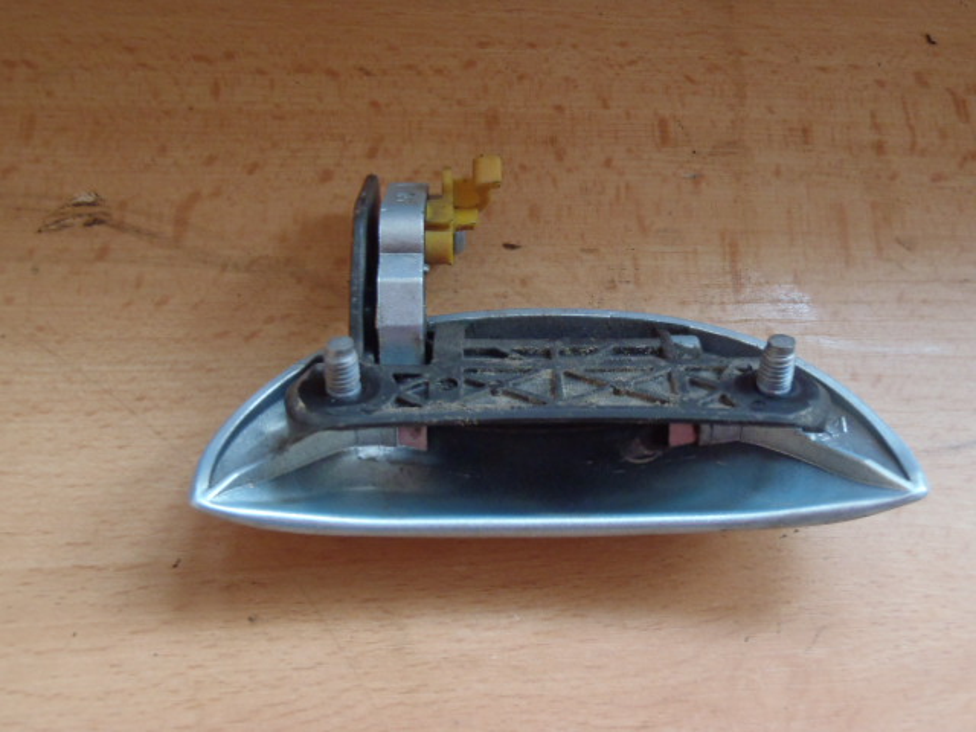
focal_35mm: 37
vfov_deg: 38.7
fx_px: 1043
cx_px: 488
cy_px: 366
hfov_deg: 50.1
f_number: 4.7
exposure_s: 1/4
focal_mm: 6.64
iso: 320
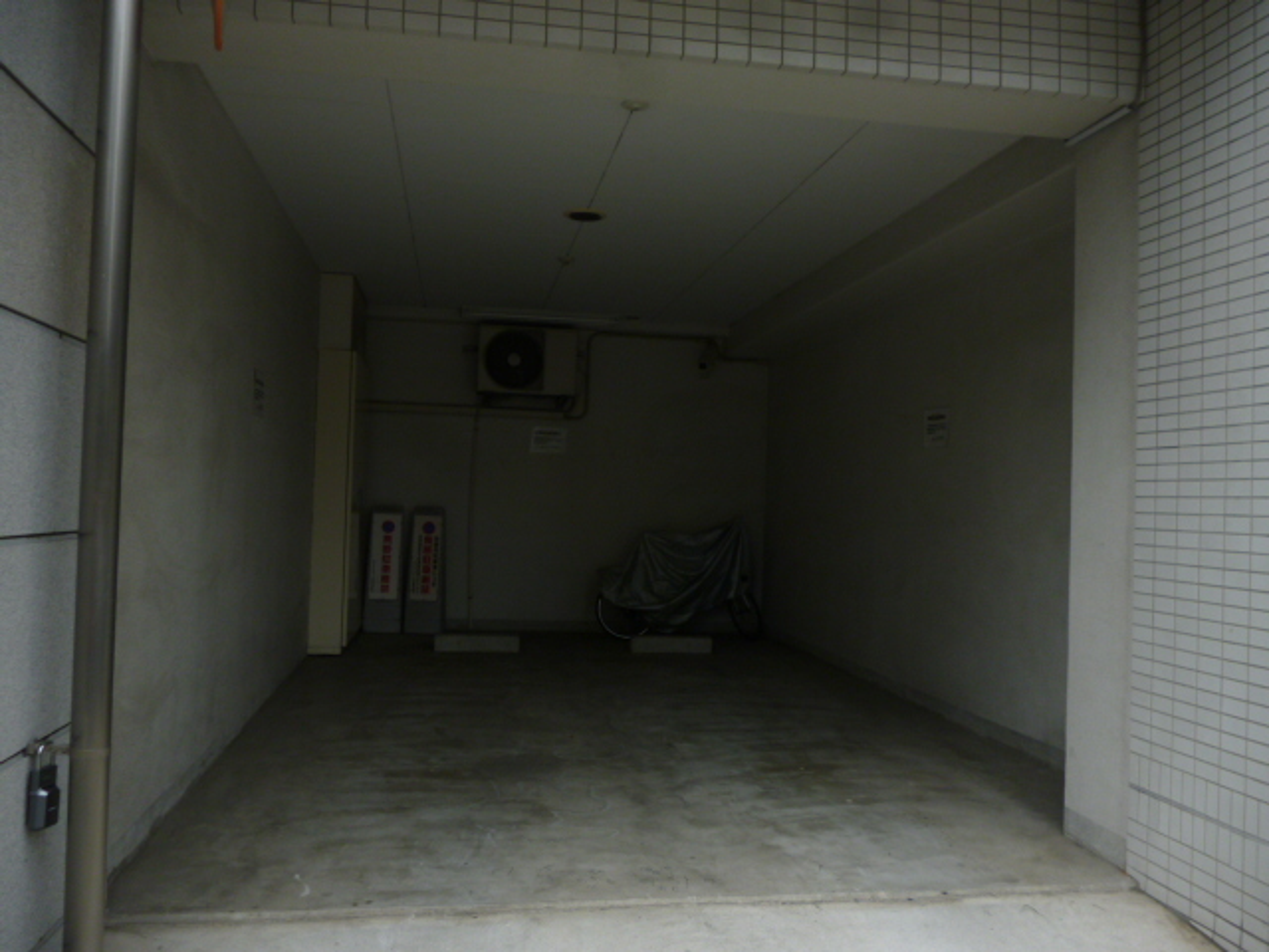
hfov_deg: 63.4
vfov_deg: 49.7
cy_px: 476
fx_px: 1026
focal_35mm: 28
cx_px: 634
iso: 100
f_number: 3.1
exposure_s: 1/500
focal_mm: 5
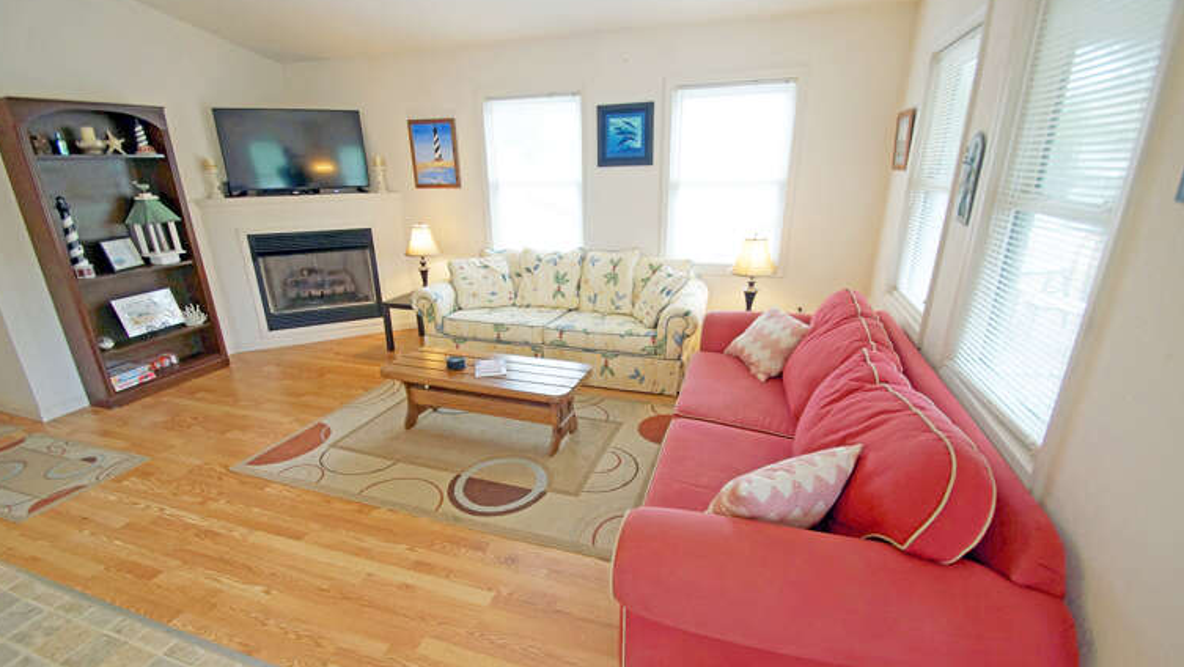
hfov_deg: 99.3
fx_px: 502
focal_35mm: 16
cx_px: 582
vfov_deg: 67.1
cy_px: 352
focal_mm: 10
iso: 500
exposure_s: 1/60
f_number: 4
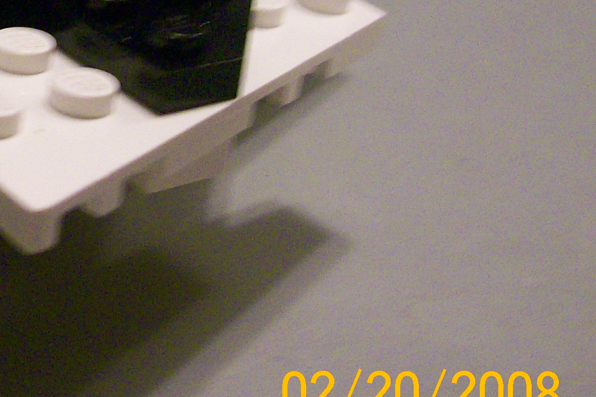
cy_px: -12
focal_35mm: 90
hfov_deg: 21.3
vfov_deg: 14.9
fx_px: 1490
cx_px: -83
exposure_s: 1/8
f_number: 2.7
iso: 160
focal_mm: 6
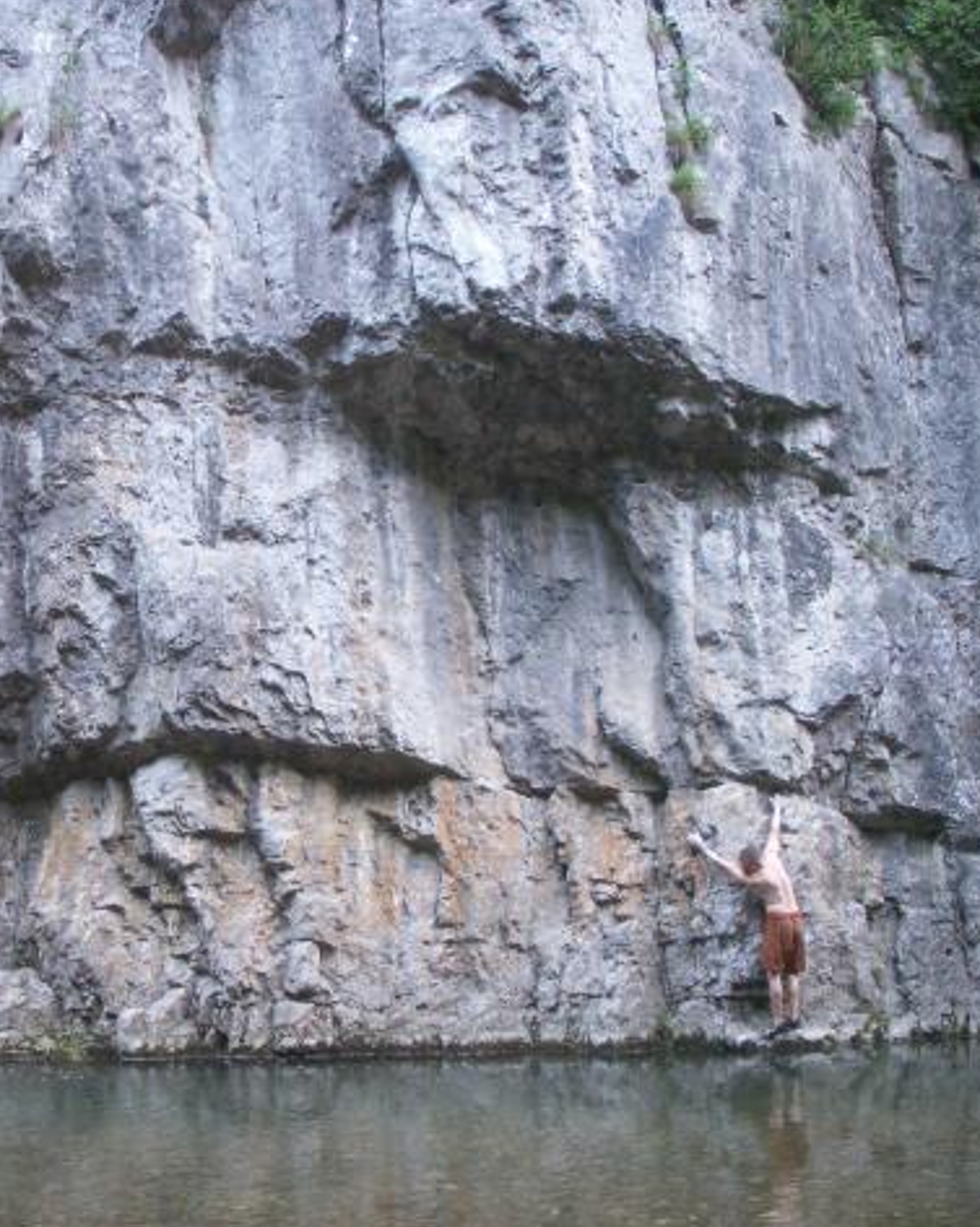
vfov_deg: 38.1
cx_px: 229
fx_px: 1778
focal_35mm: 49
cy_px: 611
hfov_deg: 30.2
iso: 160
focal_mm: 7.7
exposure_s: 1/40
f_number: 3.5
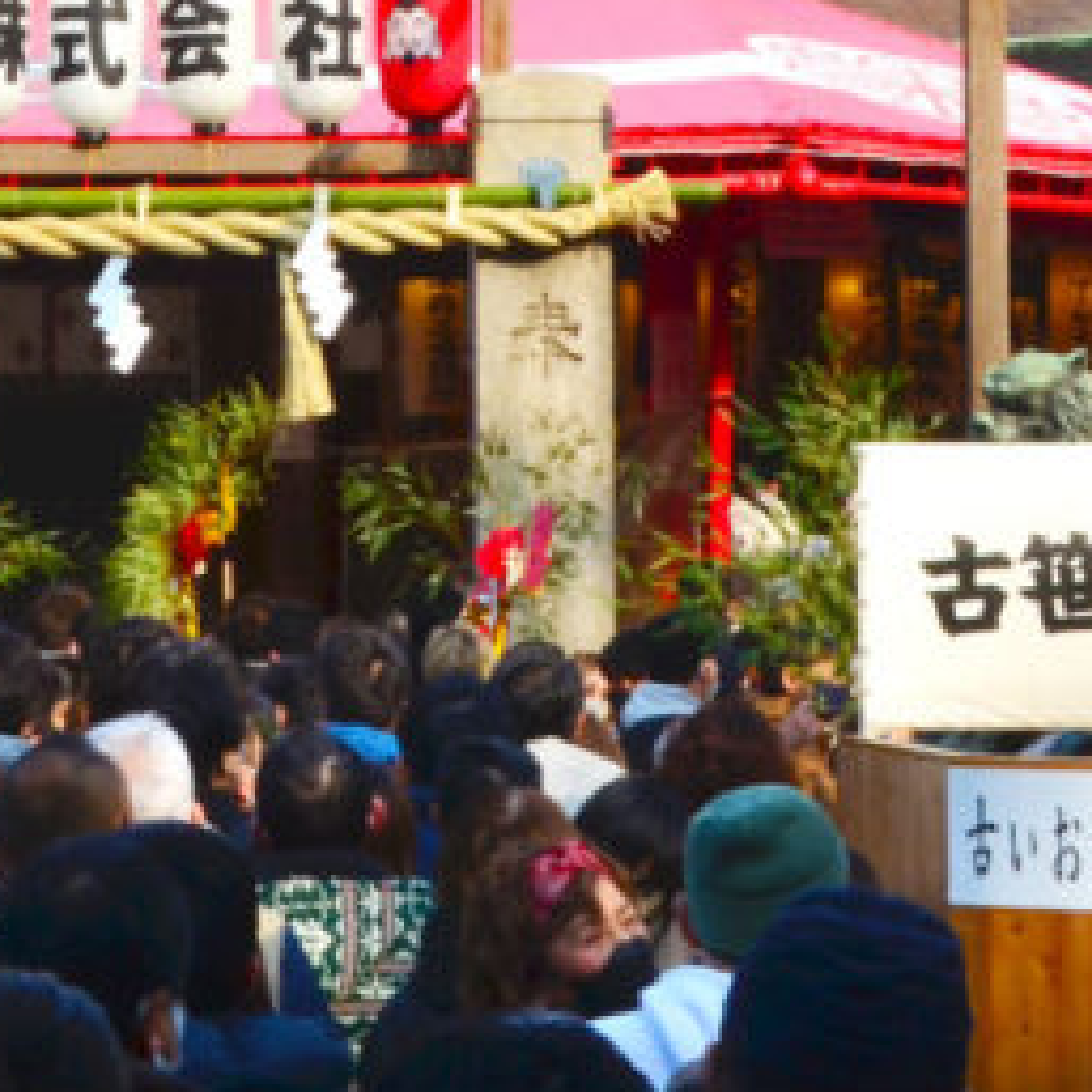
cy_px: 136
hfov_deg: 9.8
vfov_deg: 9.8
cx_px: -59
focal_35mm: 178
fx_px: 6342
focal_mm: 35
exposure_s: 1/80
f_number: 20
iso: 320
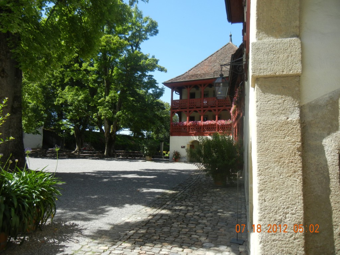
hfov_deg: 60.0
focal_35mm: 30
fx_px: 295
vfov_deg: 46.8
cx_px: 170
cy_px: 128
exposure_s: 1/708
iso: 160
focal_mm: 5.4
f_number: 3.5
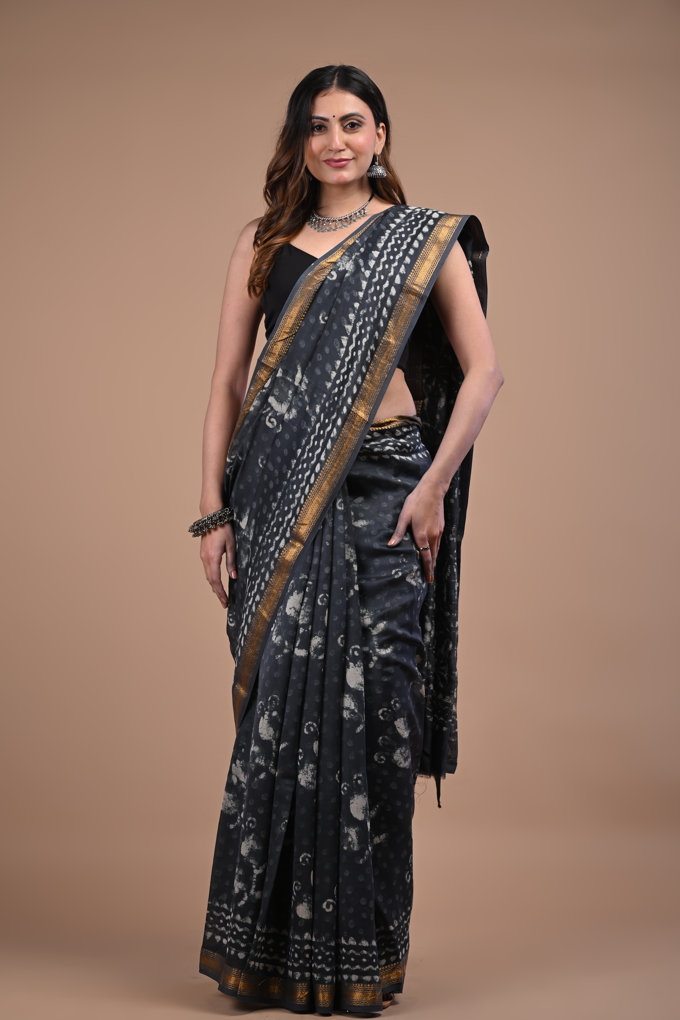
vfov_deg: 28.1
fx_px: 2040
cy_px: 521
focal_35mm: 72
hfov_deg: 18.9
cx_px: 334
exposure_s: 1/125
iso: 200
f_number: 9
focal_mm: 70
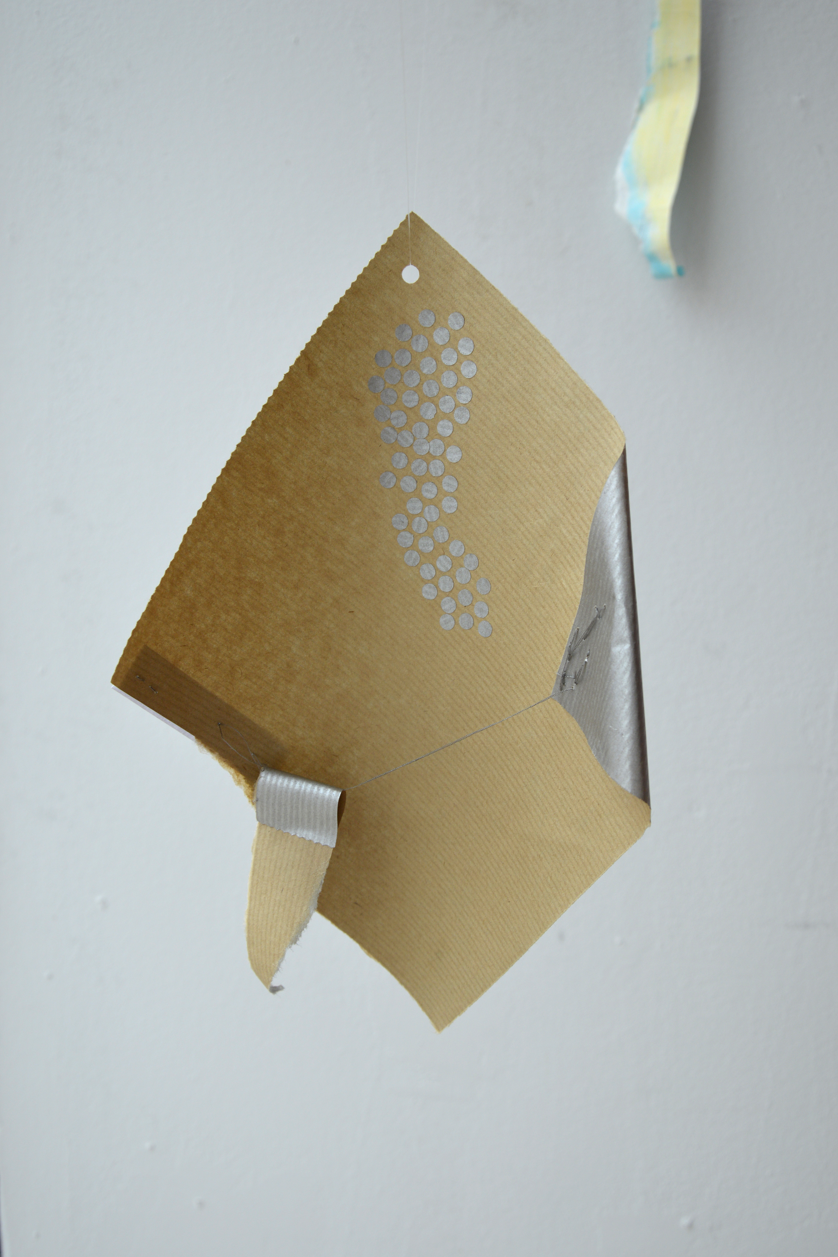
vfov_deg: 50.1
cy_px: 635
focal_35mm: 39
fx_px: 1345
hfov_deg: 34.6
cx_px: 422
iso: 125
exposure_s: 1/125
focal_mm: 25
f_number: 5.6
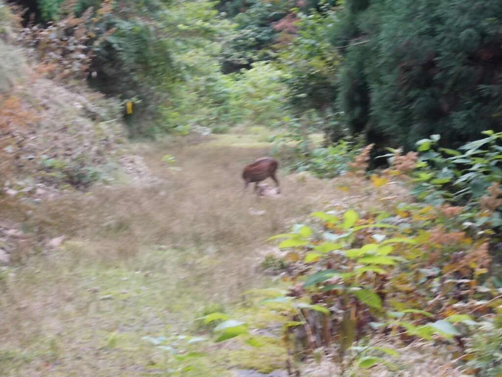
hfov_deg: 15.2
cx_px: 251
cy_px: 188
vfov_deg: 11.4
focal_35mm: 130
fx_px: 1885
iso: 250
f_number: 6.5
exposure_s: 1/60
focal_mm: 23
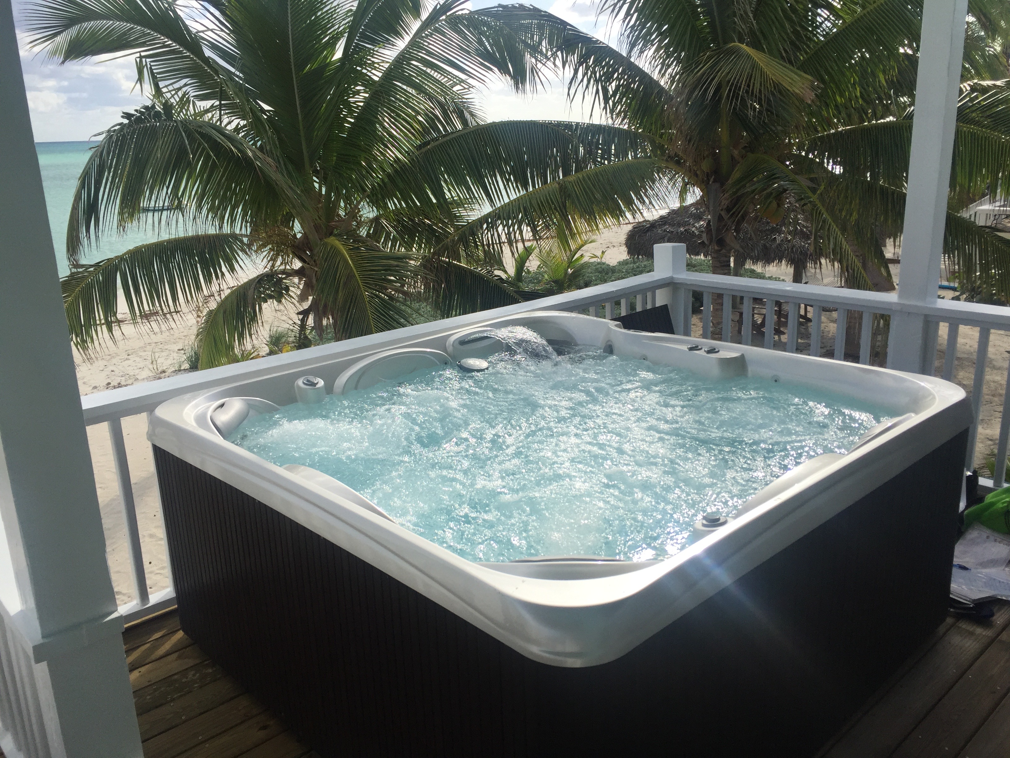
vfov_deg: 48.2
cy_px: 379
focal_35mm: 29
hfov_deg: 61.7
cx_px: 505
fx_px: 846
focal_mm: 4.15
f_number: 2.2
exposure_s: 1/2825
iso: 32
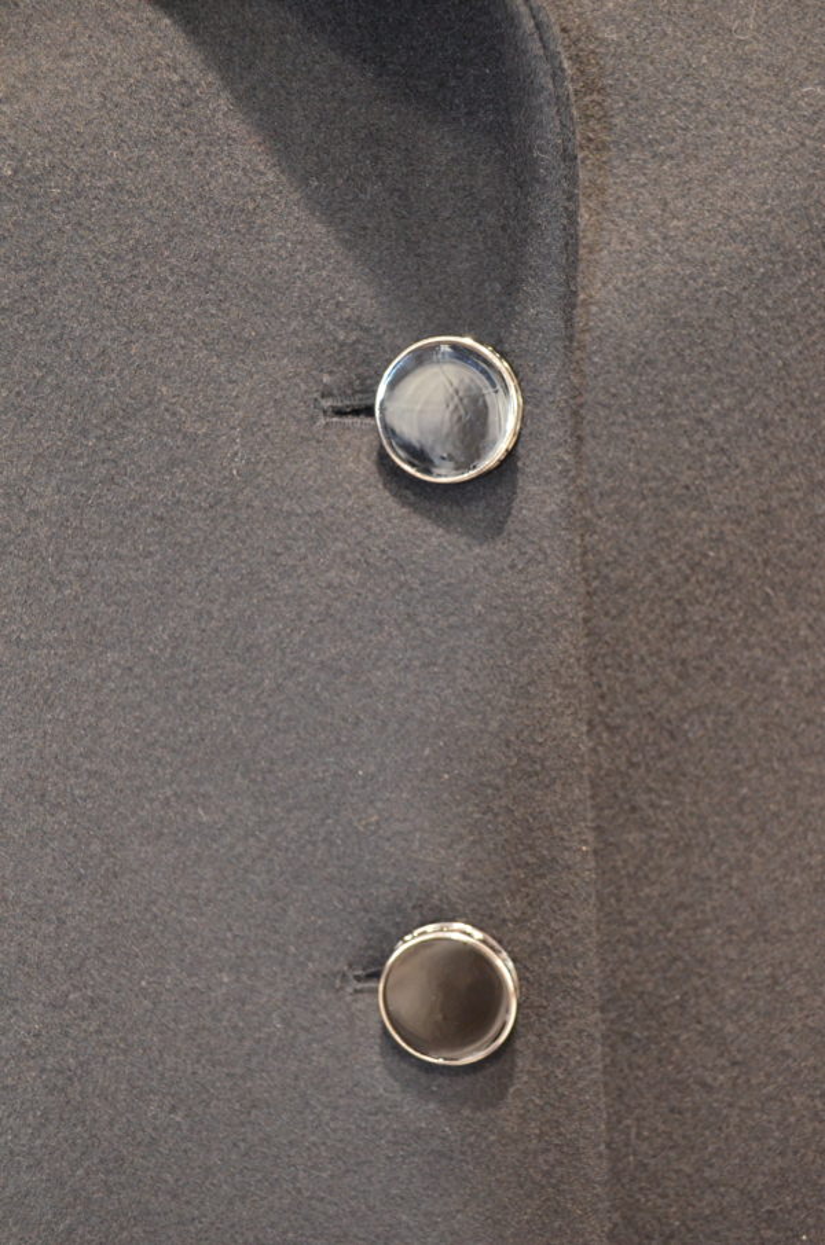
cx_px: 412
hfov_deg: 31.8
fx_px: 1450
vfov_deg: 46.5
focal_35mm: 42
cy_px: 622
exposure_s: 1/60
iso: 3200
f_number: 4.5
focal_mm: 28
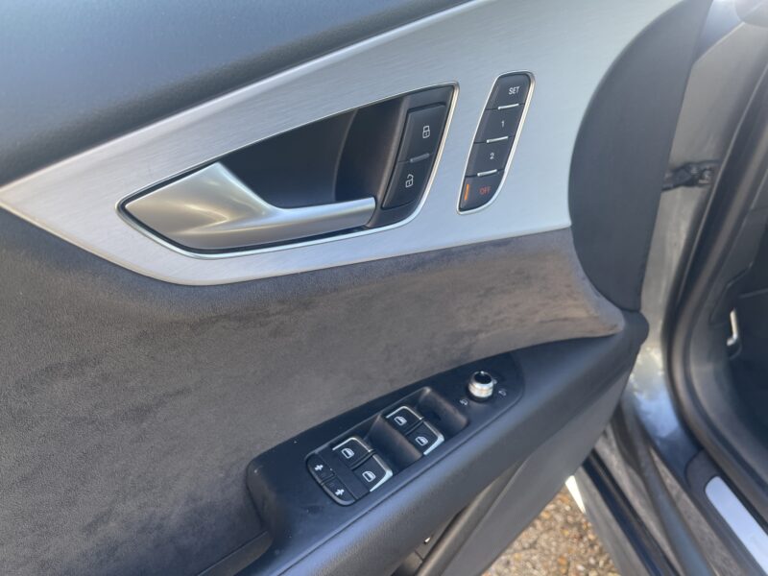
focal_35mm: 26
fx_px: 577
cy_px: 288
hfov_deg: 67.3
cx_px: 384
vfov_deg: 53.1
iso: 64
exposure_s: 1/121
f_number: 1.6
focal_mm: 5.1
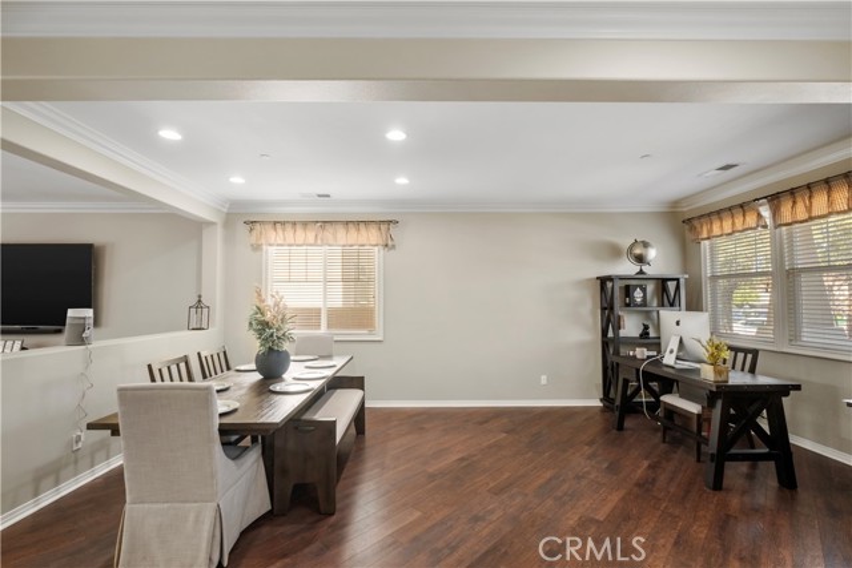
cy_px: 284
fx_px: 355
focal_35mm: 15
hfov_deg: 100.4
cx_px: 426
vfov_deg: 77.4
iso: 800
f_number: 8
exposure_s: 1/10
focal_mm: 10
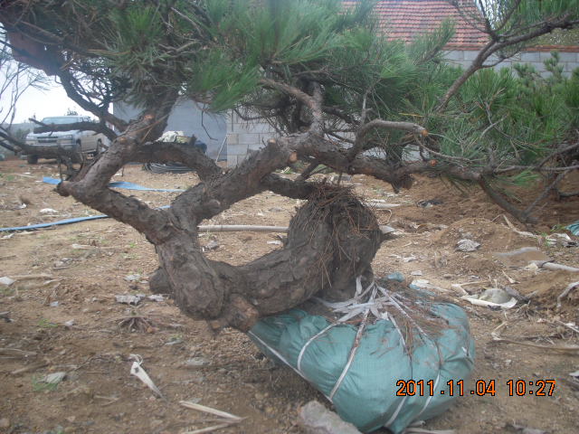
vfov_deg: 37.7
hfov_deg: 49.0
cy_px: 217
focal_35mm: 38
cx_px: 290
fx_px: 636
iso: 100
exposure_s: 1/50
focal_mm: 6.3
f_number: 3.3
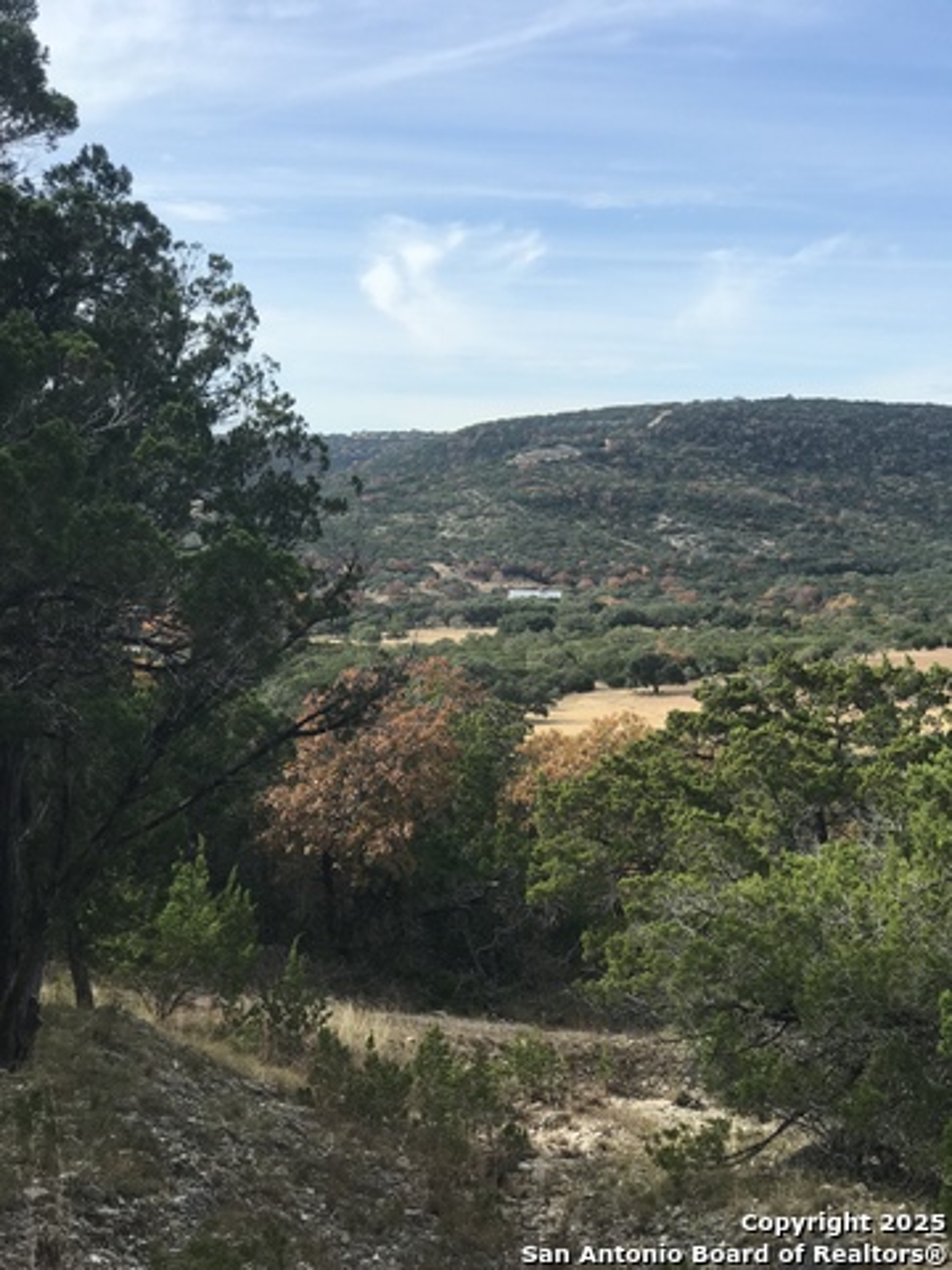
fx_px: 2090
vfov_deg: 33.8
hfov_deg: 25.7
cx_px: 476
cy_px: 635
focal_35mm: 57
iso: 20
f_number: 2.8
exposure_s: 1/894
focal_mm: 6.6
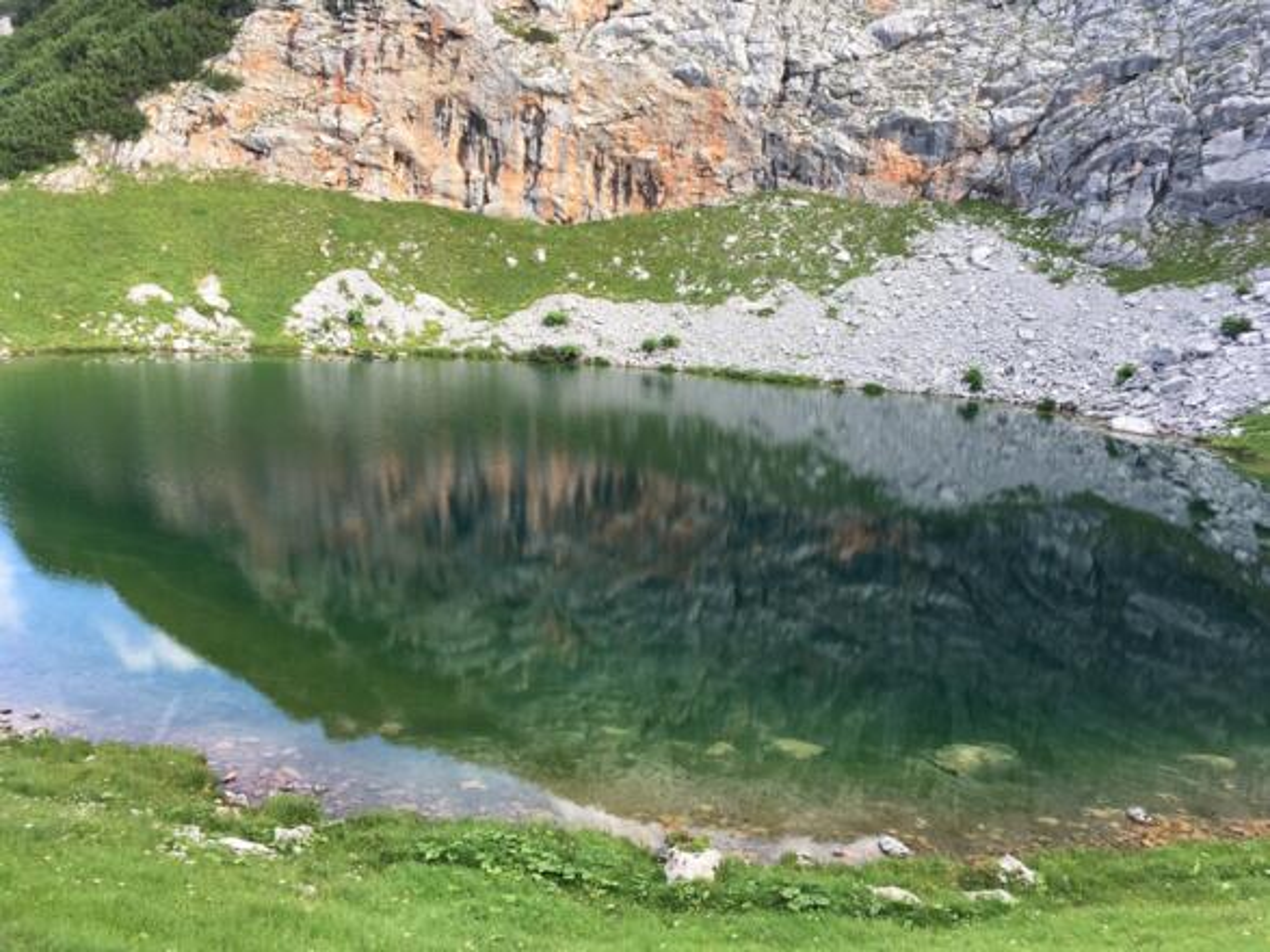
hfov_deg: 61.7
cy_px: 476
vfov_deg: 48.2
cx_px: 635
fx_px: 1064
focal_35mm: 29
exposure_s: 1/127
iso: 25
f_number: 2.2
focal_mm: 4.15
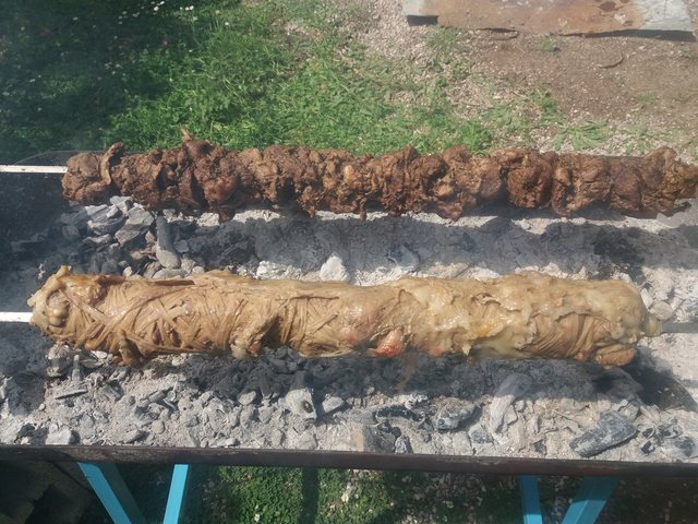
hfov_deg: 63.4
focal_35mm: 28
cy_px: 262
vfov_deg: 49.7
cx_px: 349
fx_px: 565
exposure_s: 1/1301
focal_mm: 3.7
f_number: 1.9
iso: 64
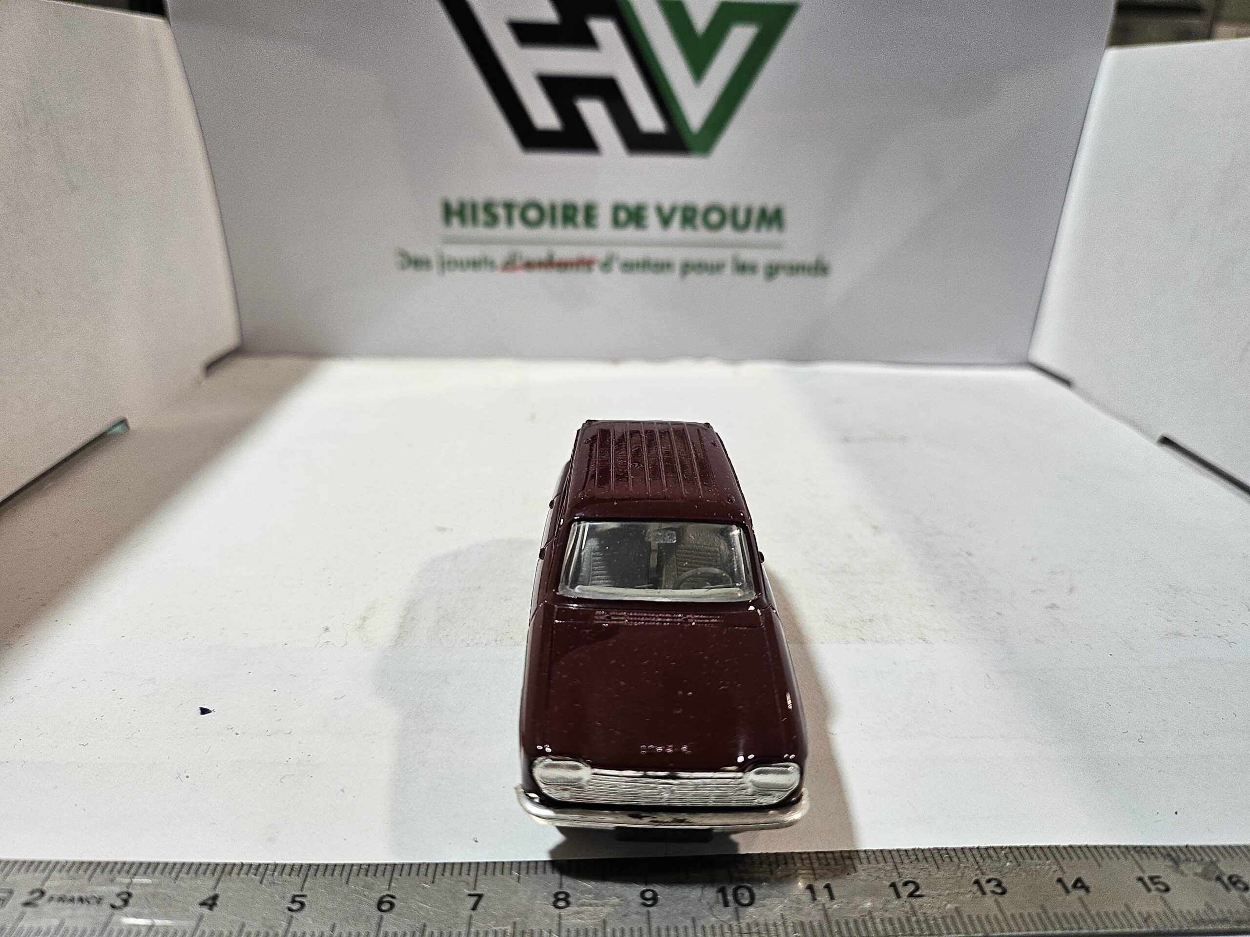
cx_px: 625
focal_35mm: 24
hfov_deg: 71.6
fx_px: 867
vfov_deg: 56.8
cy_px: 468
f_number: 1.8
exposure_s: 1/100
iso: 100
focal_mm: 5
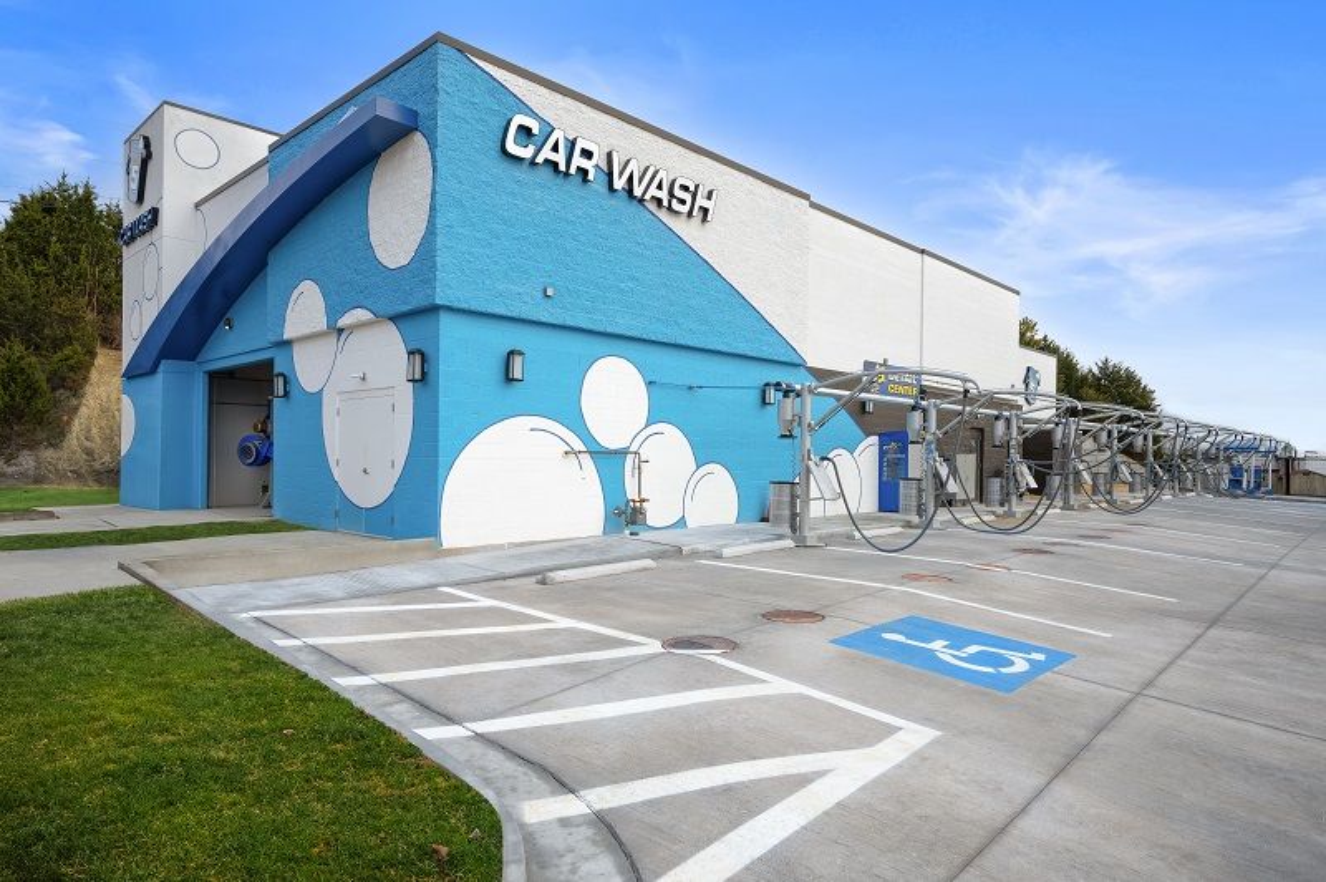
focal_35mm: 20
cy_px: 441
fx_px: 754
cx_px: 663
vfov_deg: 60.6
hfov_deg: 82.6
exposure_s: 1/100
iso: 100
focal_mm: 20.5
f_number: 8
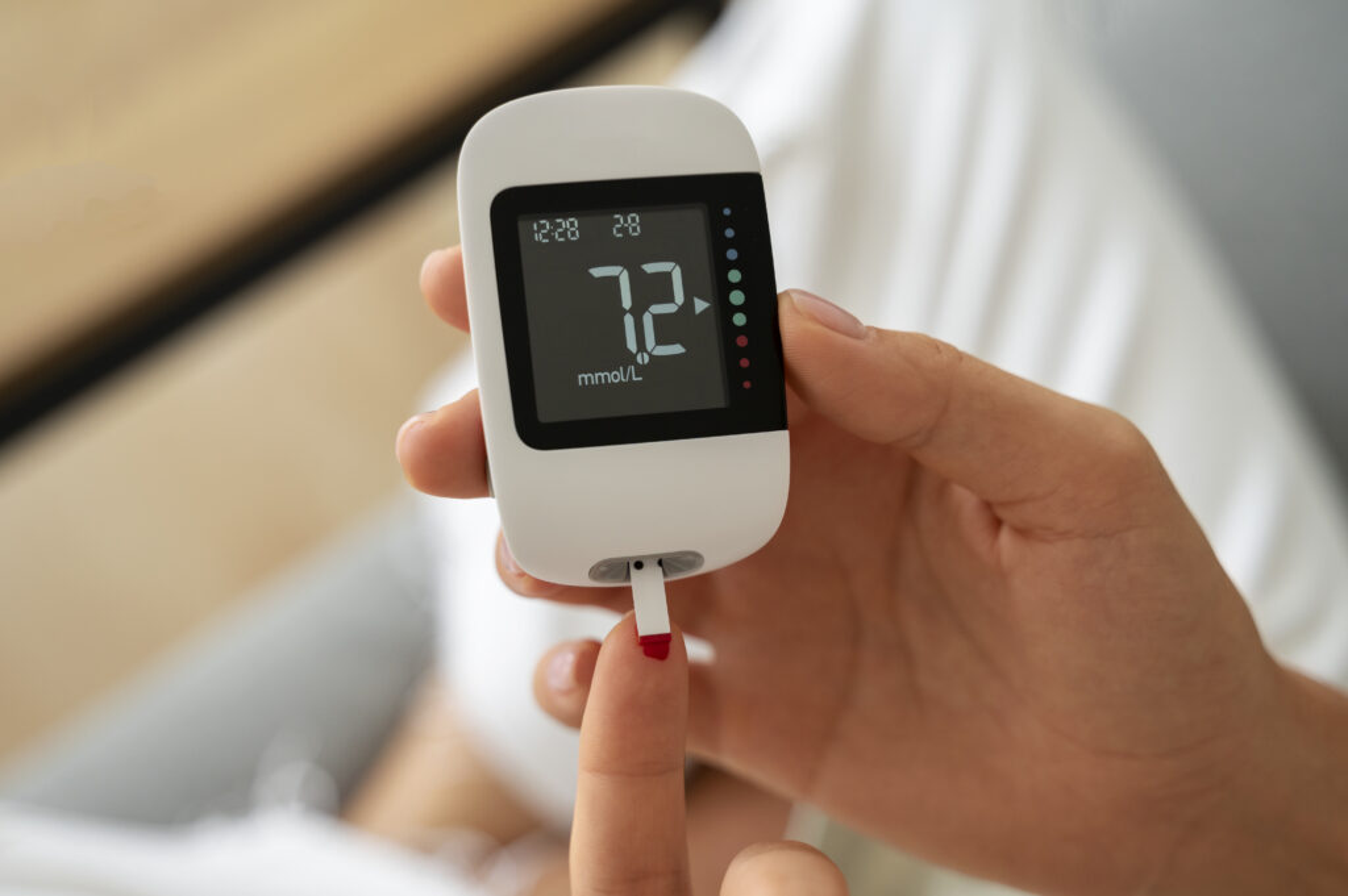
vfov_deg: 27.5
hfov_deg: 40.4
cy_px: 448
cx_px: 674
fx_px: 1833
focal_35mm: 49
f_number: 3.5
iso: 640
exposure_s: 1/250
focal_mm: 49
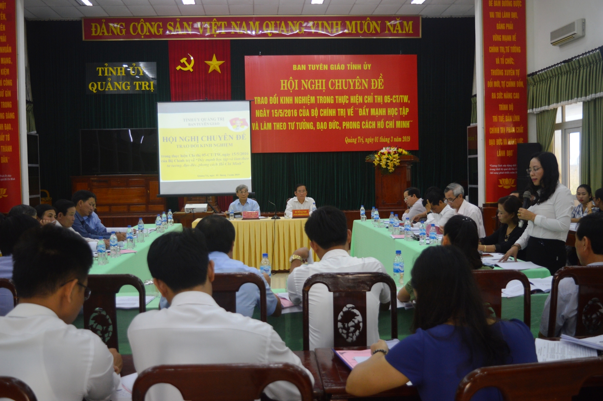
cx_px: 302
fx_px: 627
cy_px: 200
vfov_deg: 35.4
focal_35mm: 38
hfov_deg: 51.3
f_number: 4
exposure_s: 1/50
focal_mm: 25
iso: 400
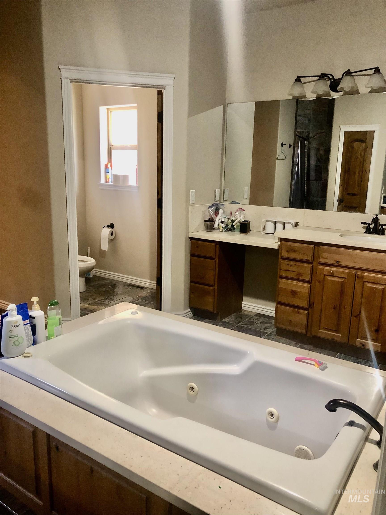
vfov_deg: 63.4
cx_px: 193
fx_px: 416
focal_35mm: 28
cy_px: 258
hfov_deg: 49.7
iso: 100
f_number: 1.8
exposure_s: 1/15
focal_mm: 3.99
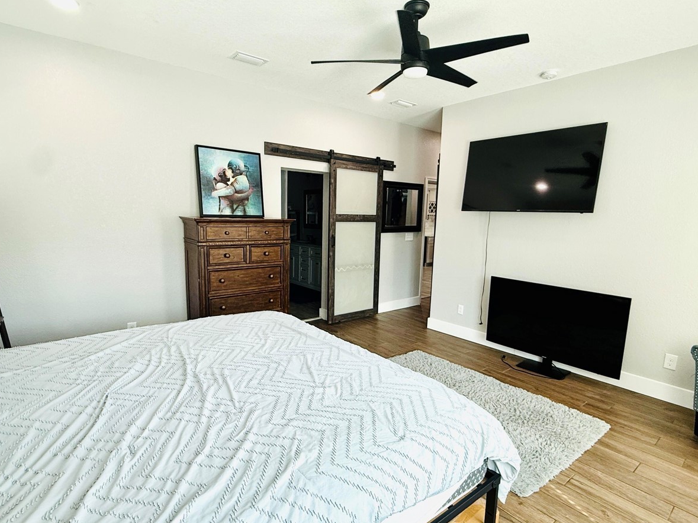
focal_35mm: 19
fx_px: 383
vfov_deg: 68.6
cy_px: 275
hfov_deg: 84.7
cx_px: 352
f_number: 2.2
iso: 100
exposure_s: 1/99
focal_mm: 2.22
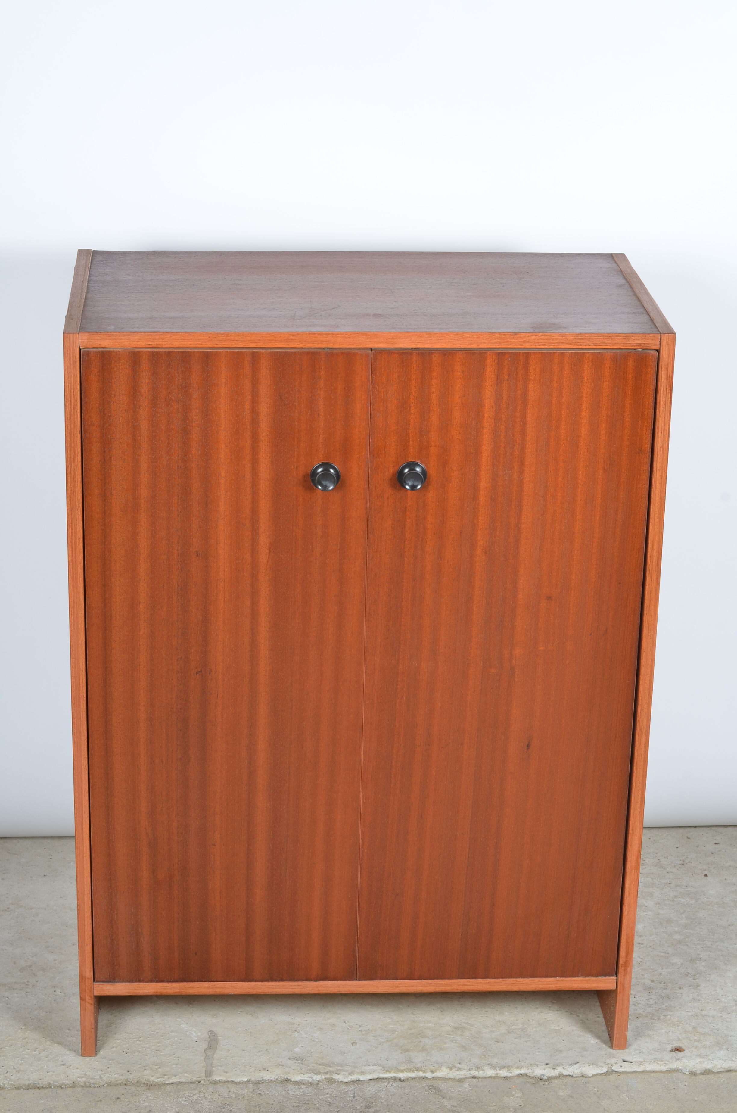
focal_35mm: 75
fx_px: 2313
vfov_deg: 27.0
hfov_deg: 18.1
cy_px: 556
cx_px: 368
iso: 100
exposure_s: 1/125
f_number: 11
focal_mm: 50
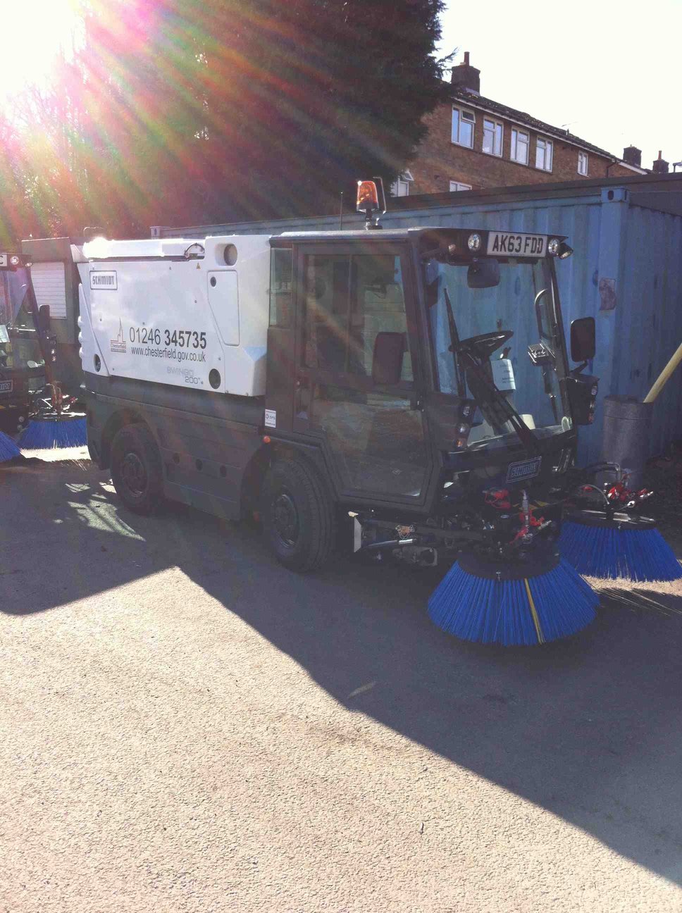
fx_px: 922
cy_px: 456
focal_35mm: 35
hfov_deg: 40.6
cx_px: 341
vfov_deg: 52.7
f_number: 2.8
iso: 80
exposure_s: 1/511
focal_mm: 3.85
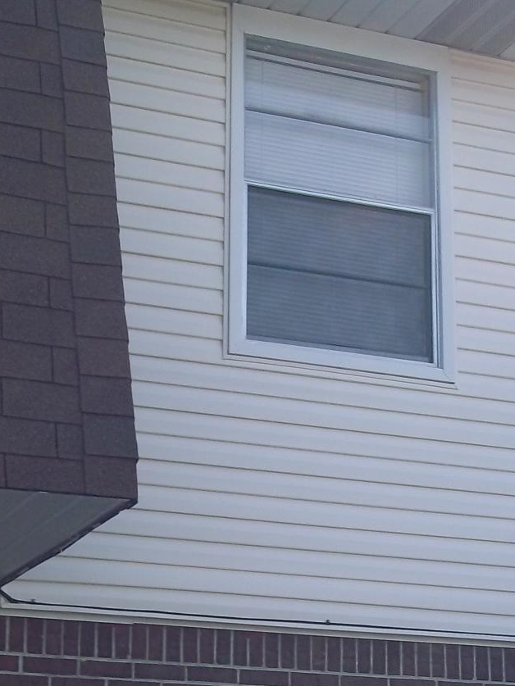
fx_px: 1706
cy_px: 525
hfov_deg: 17.2
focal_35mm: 86
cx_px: 230
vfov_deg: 22.5
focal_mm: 6.5
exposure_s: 1/160
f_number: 8
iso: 80
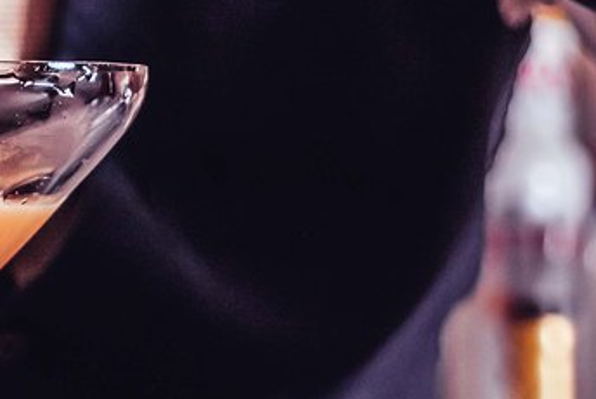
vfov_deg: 4.1
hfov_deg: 6.1
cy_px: -295
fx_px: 5518
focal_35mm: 333
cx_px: -111
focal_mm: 56
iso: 500
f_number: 4
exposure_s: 1/250
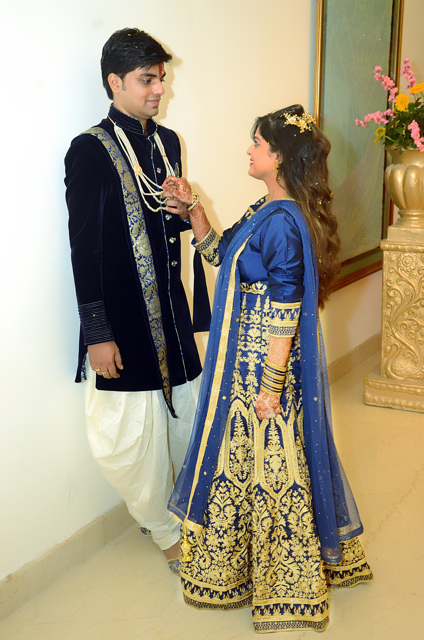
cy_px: 320
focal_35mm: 45
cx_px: 212
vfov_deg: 43.7
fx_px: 799
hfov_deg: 29.7
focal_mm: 30
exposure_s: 1/100
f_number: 5.6
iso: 1000
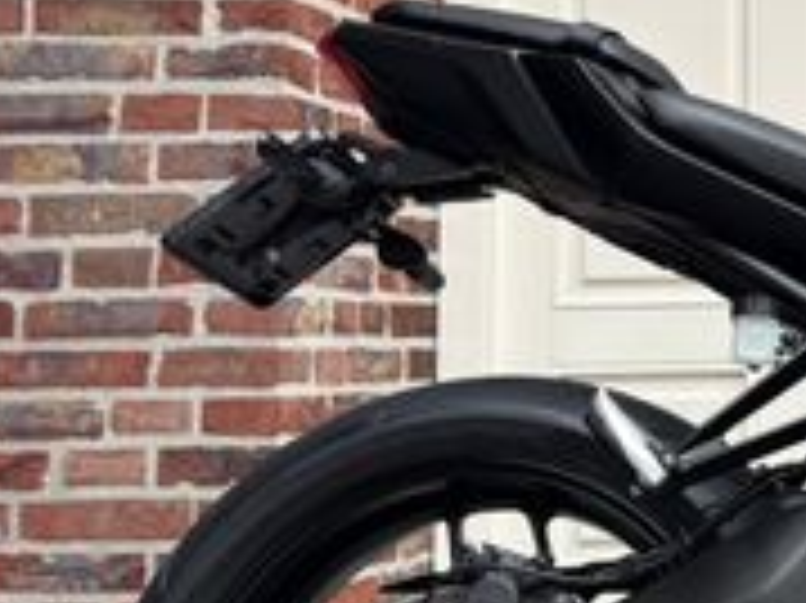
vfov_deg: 15.8
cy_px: 202
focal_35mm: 93
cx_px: 1238
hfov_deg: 18.5
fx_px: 2164
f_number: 1.6
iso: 40
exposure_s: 1/218
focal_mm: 5.96
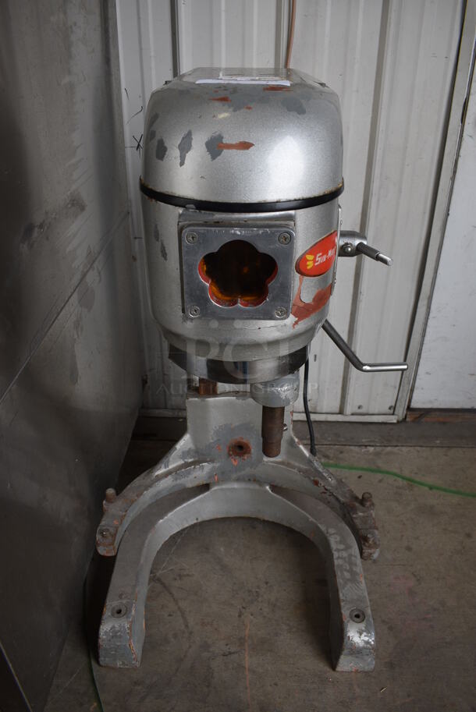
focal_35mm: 27
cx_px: 238
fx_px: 535
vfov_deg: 67.3
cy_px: 356
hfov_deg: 48.0
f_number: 5.6
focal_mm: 18
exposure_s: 1/125
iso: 220
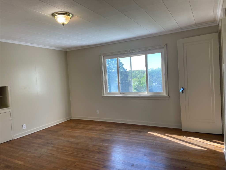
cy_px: 85
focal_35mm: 26
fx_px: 170
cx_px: 113
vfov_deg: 53.1
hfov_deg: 67.3
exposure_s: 1/196
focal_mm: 4.2
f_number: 1.6
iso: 32
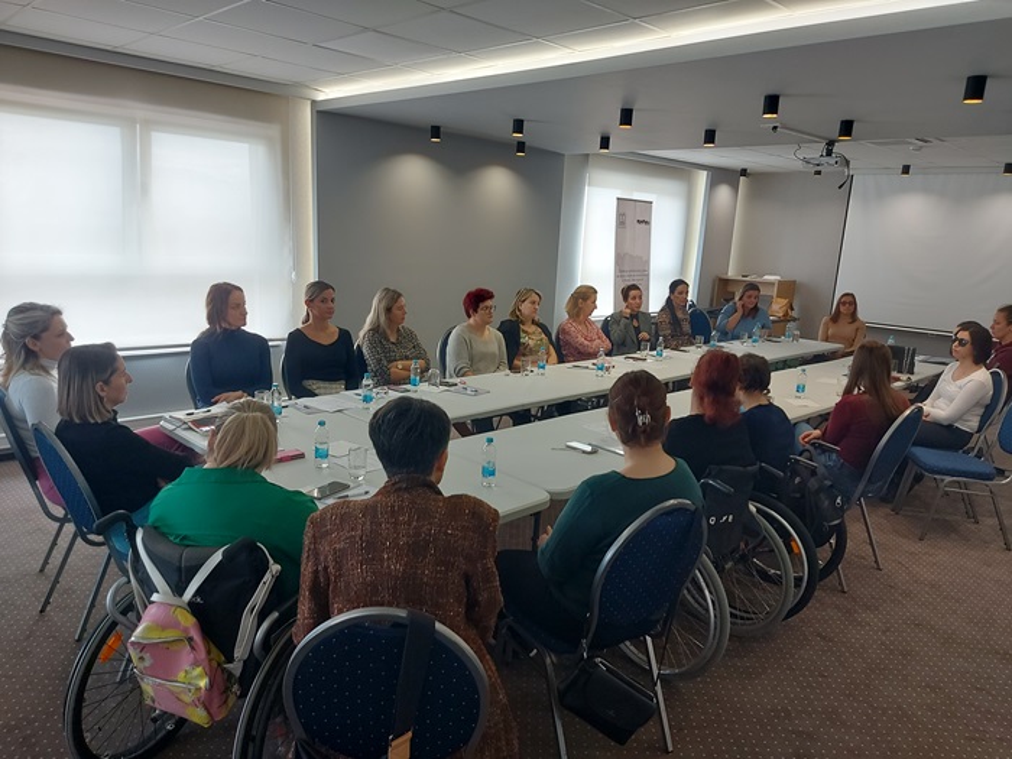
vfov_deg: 56.8
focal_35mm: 24
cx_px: 506
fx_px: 702
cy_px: 380
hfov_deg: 71.6
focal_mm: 5.23
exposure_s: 1/50
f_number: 1.8
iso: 160
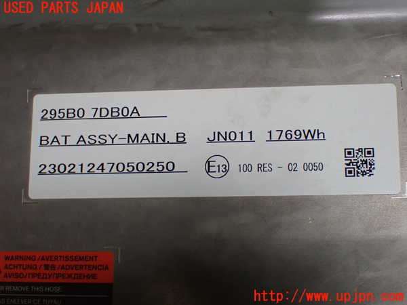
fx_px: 729
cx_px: 204
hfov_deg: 31.2
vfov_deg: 23.7
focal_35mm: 62
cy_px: 152
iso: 800
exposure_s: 1/200
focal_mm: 11.09
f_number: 3.6
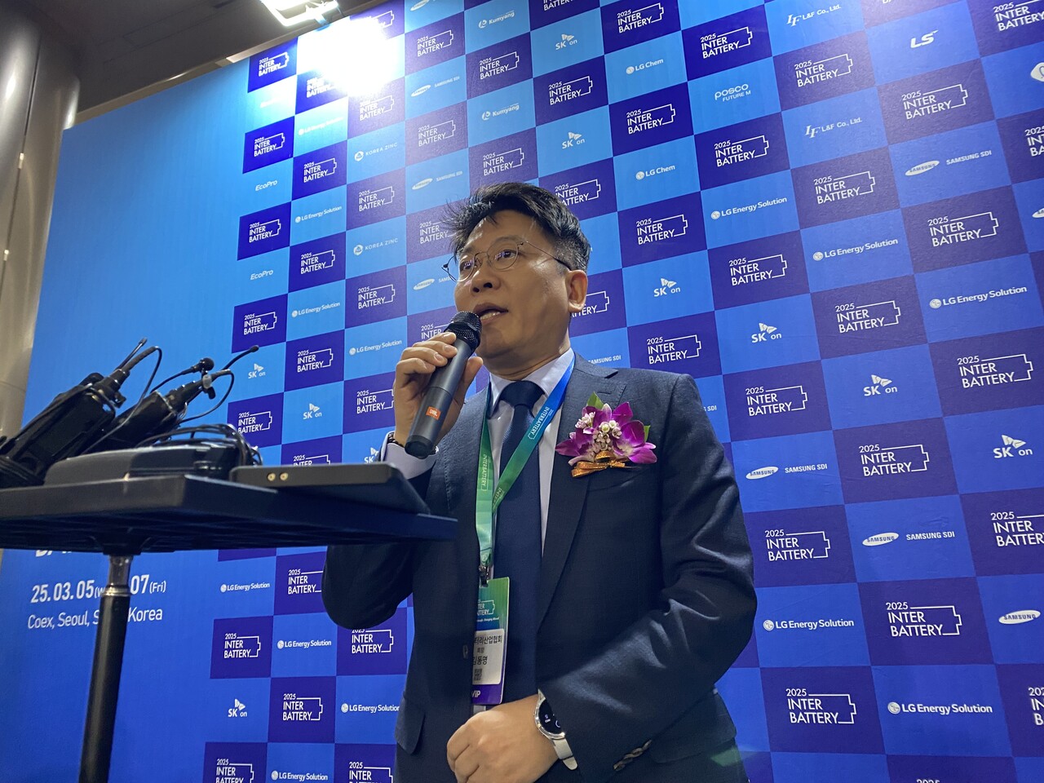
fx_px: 784
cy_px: 392
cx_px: 522
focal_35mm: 26
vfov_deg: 53.1
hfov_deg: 67.3
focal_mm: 4.25
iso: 160
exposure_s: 1/60
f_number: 1.8
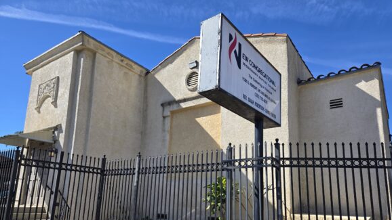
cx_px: 203
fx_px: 270
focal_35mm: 26
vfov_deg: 43.6
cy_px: 151
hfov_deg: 71.9
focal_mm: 5.4
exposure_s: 1/1654
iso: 25
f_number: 1.8
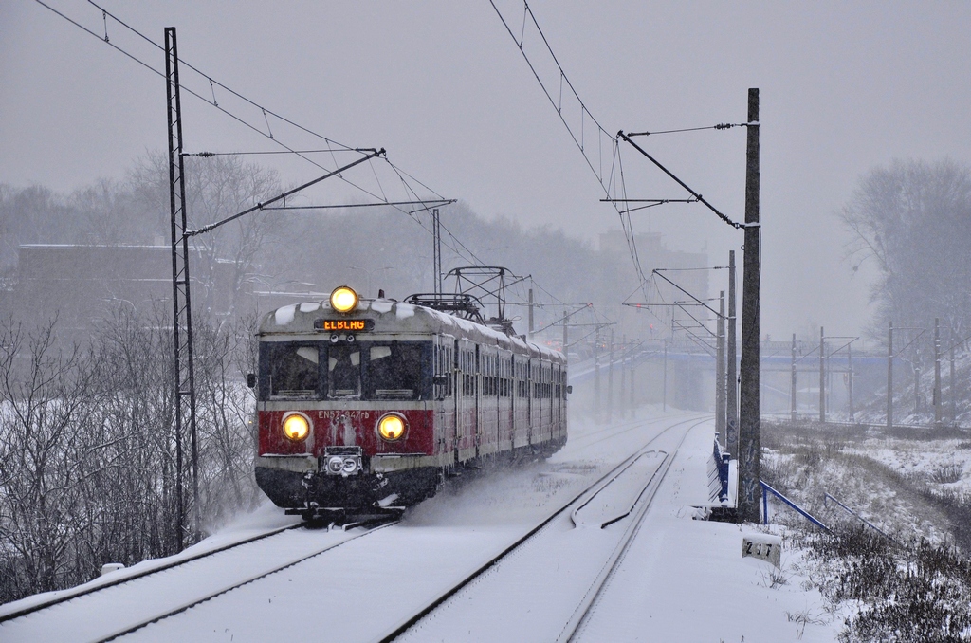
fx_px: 3633
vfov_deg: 10.1
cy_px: 322
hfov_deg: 15.2
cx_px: 486
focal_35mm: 135
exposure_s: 1/400
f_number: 8
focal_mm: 90
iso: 320
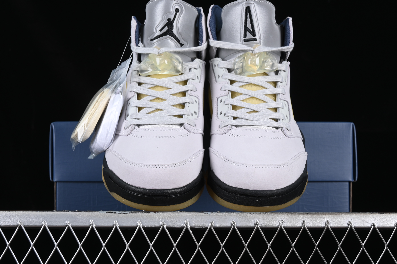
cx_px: 198
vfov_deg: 18.2
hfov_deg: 27.0
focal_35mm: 75
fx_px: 827
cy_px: 132
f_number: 8
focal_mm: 50
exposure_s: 1/80
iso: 160
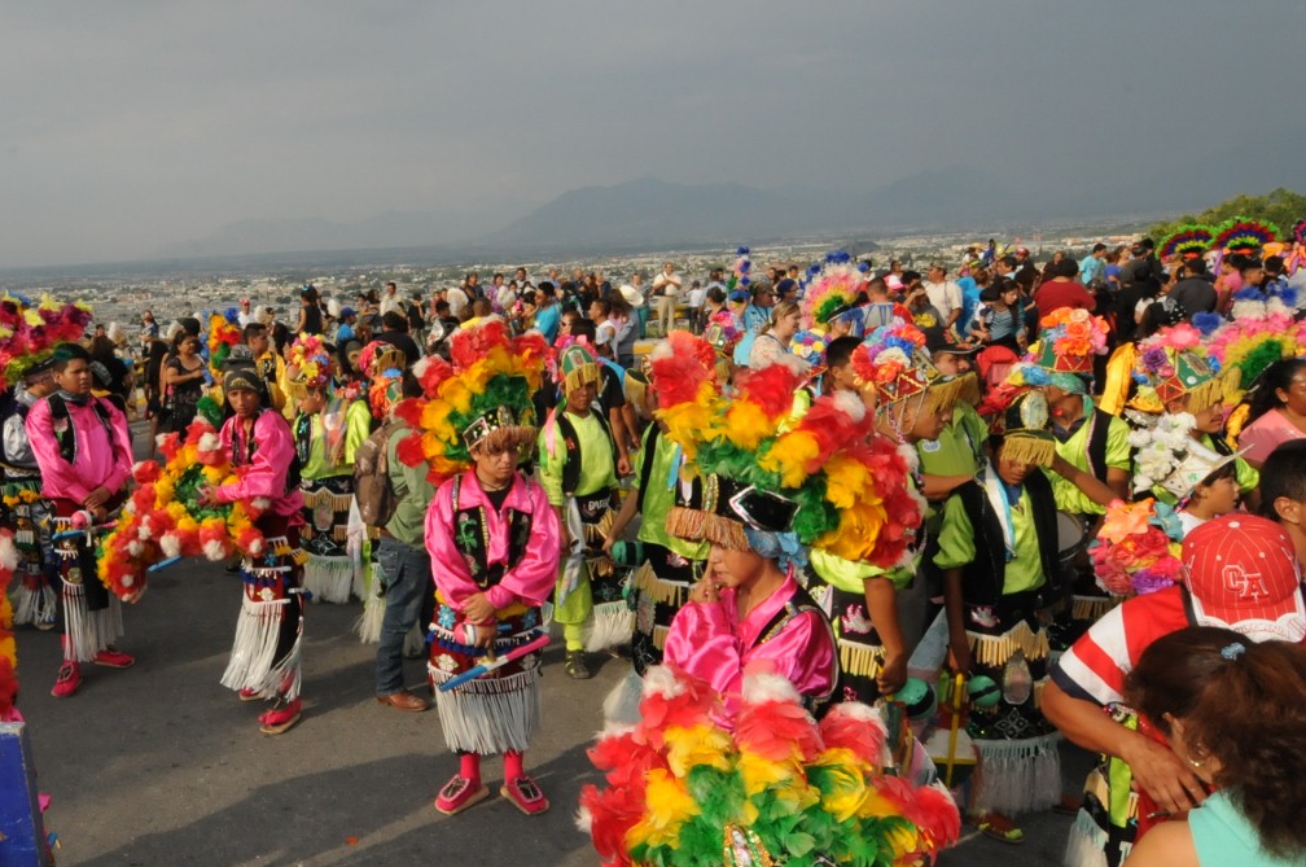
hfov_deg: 60.0
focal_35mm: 30
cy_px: 467
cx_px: 399
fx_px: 1087
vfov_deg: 43.5
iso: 800
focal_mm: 14
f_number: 18
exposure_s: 1/250
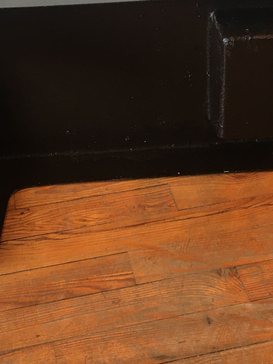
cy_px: 218
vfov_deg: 30.2
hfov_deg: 22.9
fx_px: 673
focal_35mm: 64
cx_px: 147
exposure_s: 1/33
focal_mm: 4.15
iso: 50
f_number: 2.2
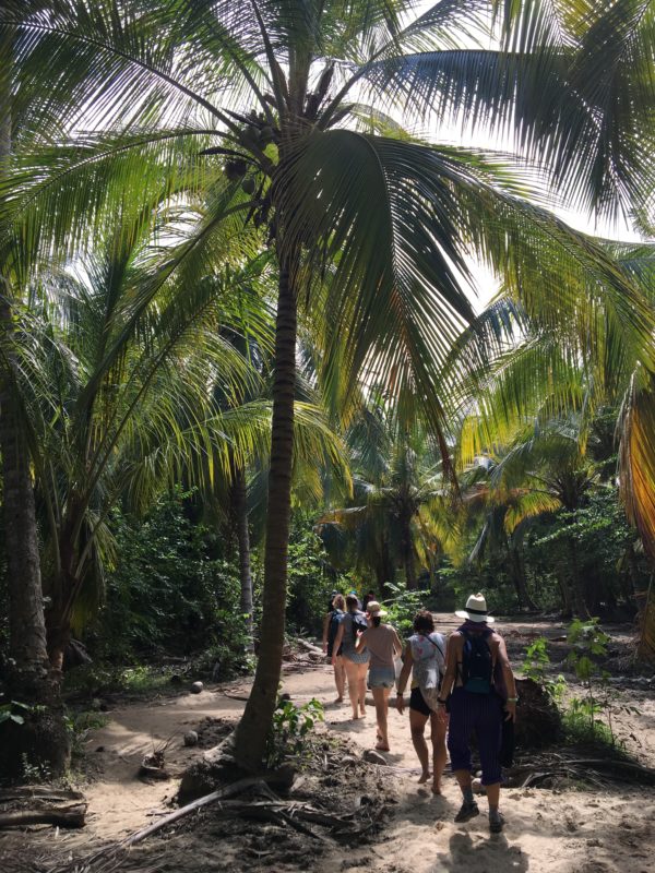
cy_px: 436
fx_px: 732
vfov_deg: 61.7
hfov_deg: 48.2
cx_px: 328
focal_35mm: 29
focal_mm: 4.15
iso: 25
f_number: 2.2
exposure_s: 1/538
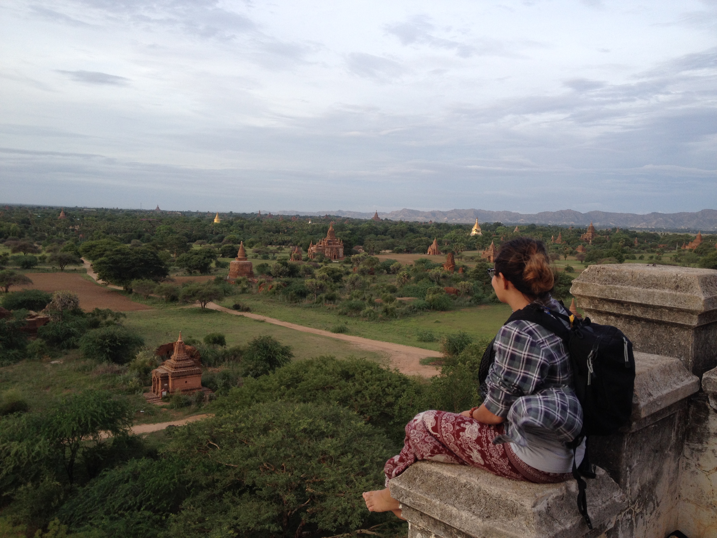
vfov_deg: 40.7
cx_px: 358
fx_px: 725
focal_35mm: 35
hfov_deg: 52.6
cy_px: 269
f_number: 2.4
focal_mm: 4.28
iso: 50
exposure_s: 1/169
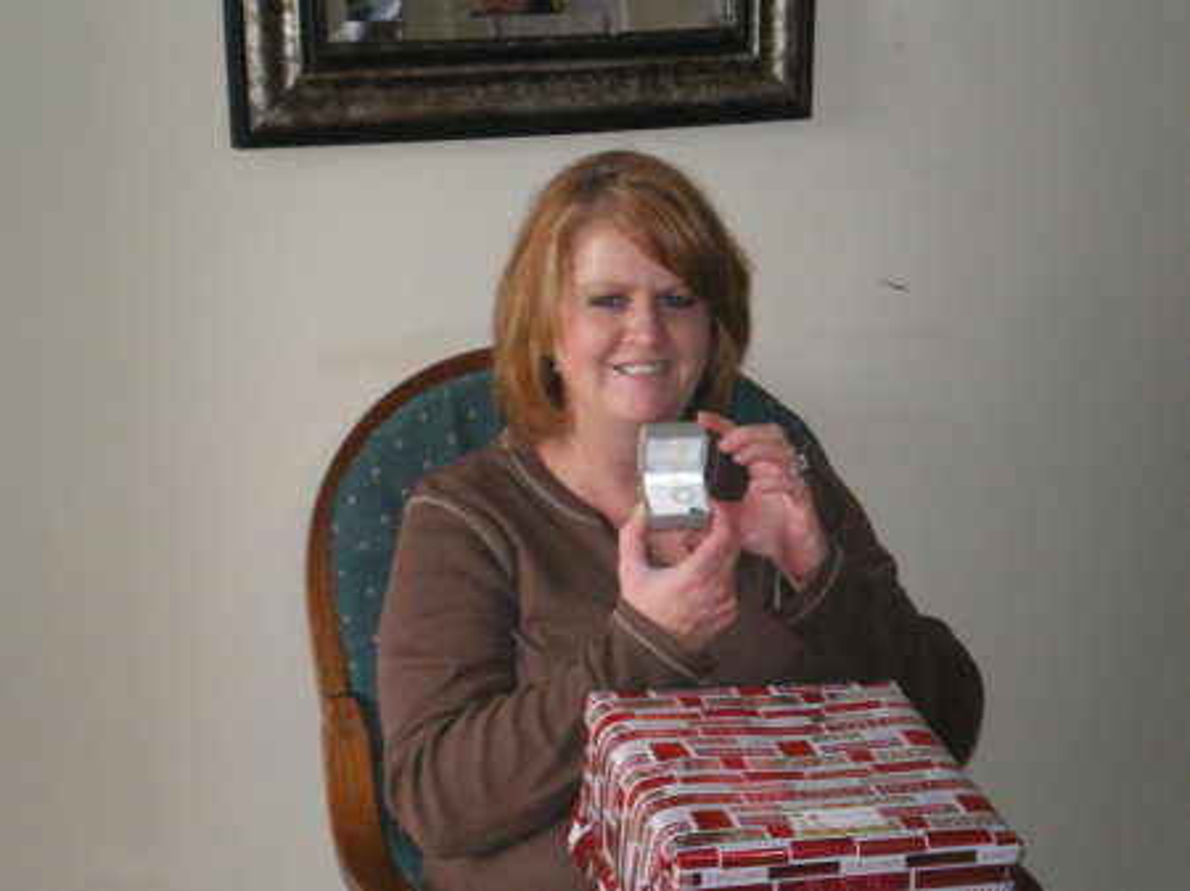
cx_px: 595
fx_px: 2783
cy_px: 446
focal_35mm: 81
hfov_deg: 24.1
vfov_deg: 18.2
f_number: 4.9
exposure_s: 1/50
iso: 400
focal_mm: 13.3
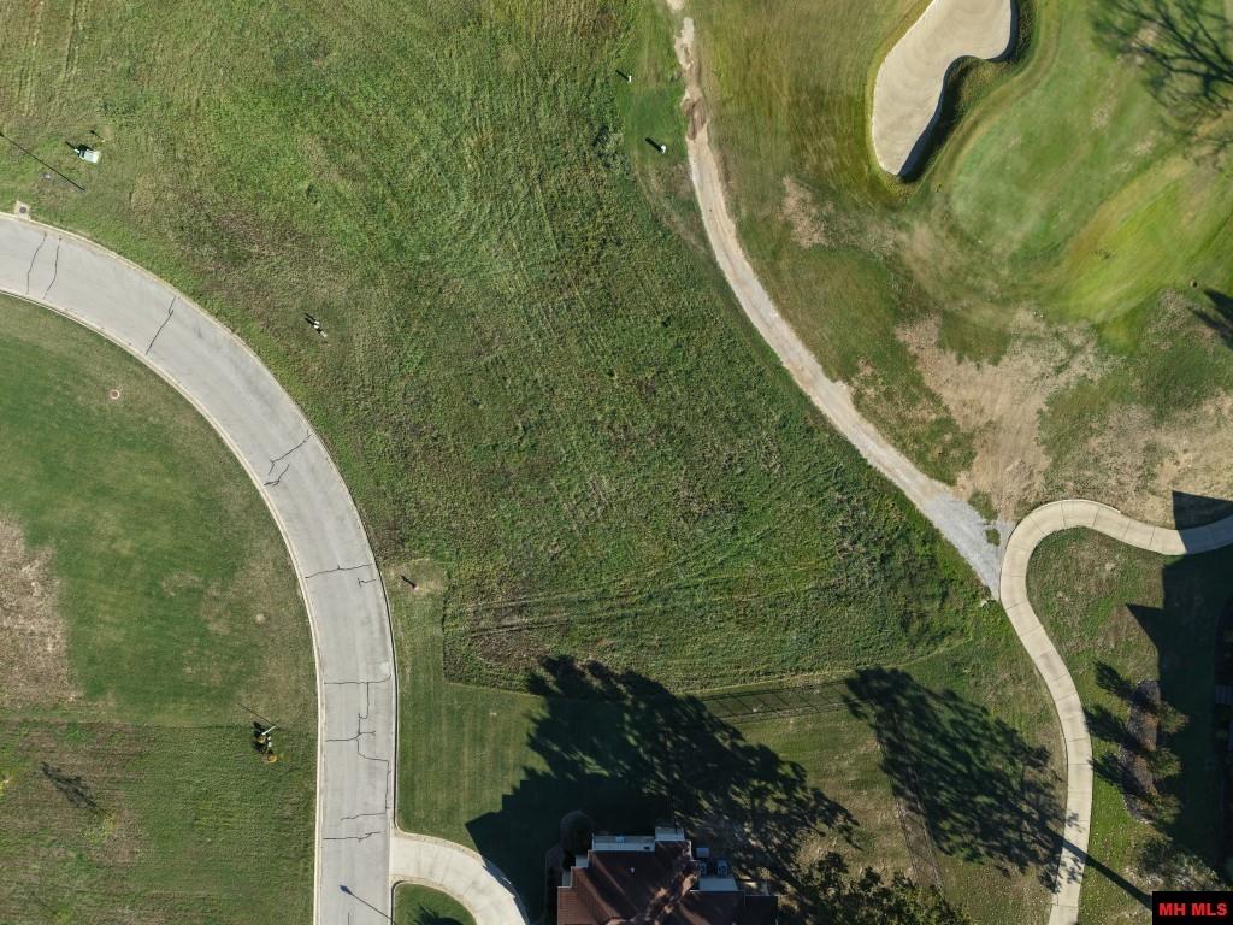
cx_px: 616
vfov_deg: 56.8
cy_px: 462
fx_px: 855
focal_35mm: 24
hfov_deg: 71.6
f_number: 1.8
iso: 100
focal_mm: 8.67
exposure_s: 1/1250
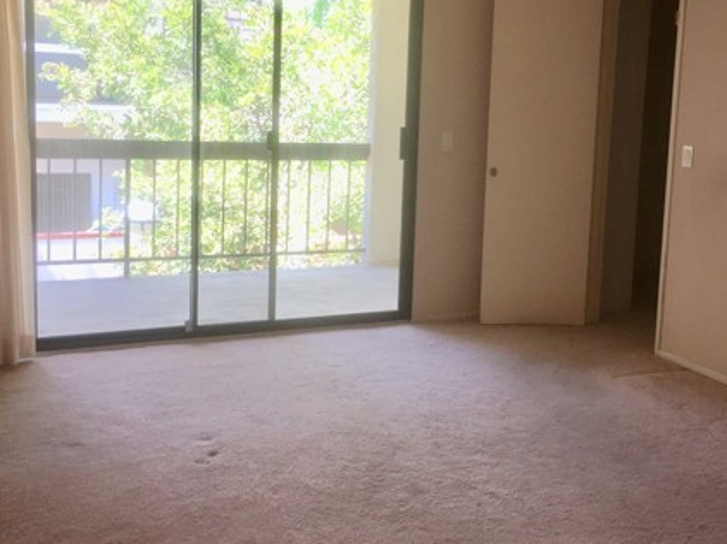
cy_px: 198
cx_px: 426
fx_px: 924
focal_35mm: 44
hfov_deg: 42.8
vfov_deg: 32.7
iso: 40
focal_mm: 4.15
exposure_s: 1/60
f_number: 2.2
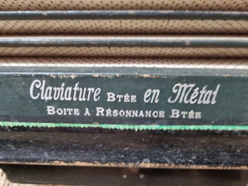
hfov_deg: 67.3
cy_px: 93
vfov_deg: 53.1
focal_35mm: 26
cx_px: 124
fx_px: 186
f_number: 1.8
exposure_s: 1/25
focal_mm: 5.4
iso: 640
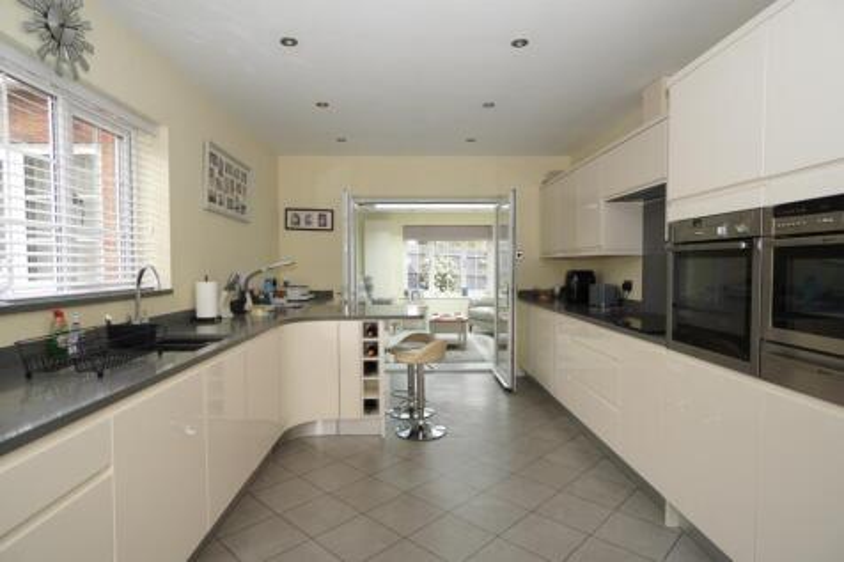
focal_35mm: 20
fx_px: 457
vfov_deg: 63.2
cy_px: 281
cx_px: 422
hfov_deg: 85.4
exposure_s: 1/125
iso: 400
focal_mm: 13
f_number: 4
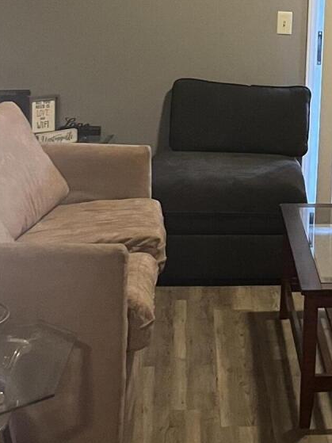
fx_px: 1190
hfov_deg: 15.2
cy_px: 26
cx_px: 421
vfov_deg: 20.6
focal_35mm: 93
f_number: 1.6
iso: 400
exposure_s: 1/40
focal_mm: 5.1
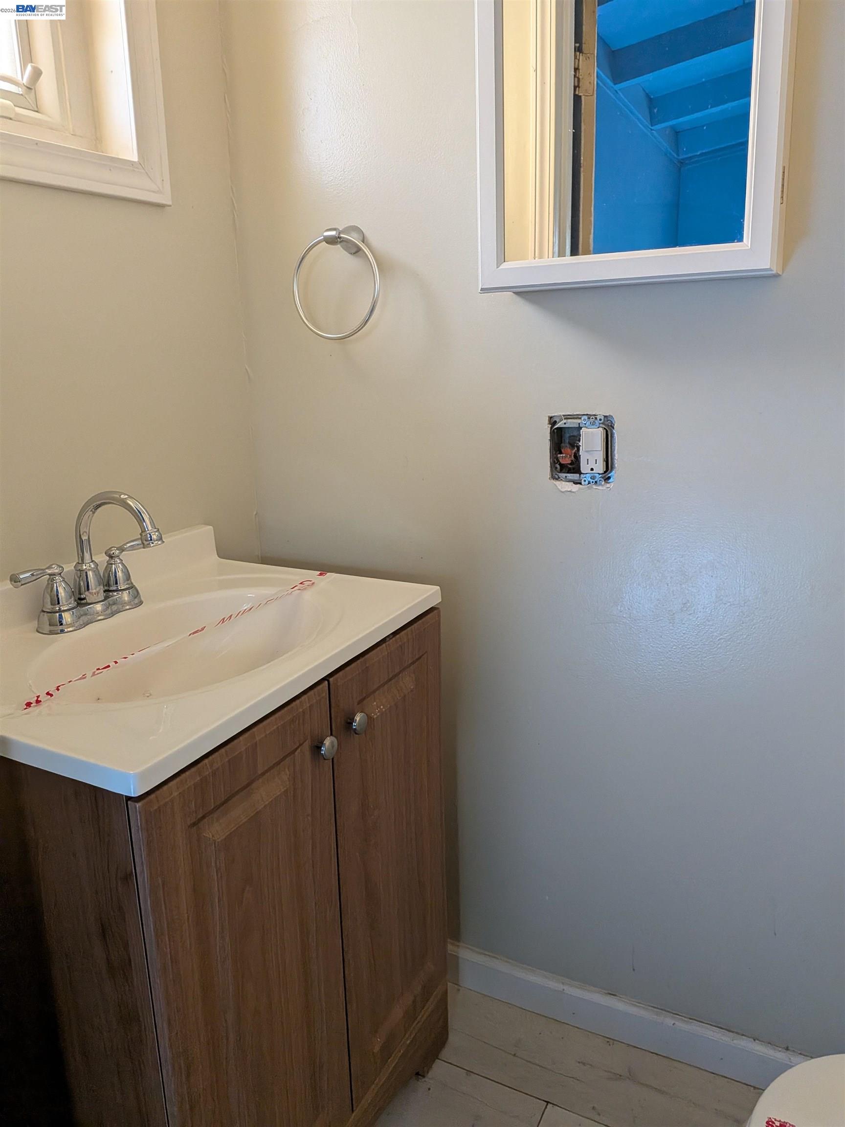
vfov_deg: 71.6
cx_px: 422
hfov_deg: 56.8
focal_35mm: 24
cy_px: 564
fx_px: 781
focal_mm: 4.53
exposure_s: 1/98.3
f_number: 1.7
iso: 676
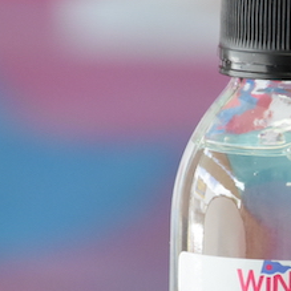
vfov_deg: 2.1
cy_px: 197
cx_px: 336
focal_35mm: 836
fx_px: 7951
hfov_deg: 2.1
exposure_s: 1/160
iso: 800
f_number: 5.6
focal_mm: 140
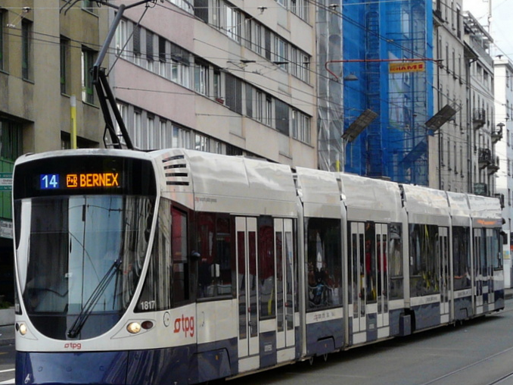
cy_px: 194
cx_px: 210
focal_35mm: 90
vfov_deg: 16.4
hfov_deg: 21.8
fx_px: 1333
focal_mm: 10
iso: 100
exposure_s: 1/200
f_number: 5
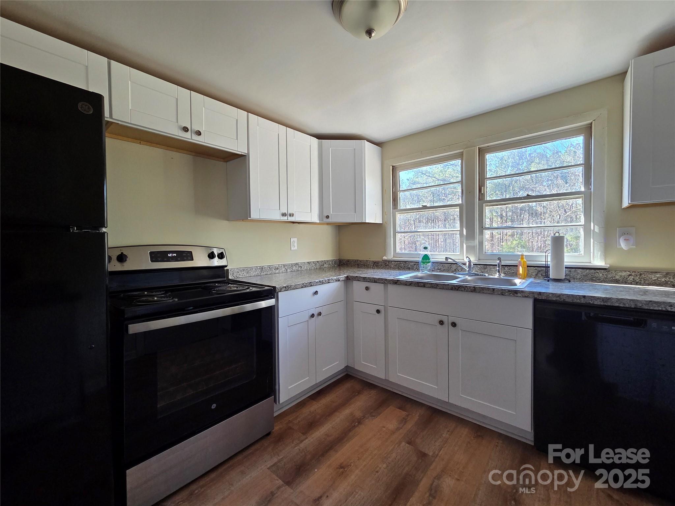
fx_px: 253
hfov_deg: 106.2
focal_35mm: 13
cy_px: 253
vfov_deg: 89.9
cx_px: 338
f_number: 2.2
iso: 160
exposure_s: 1/120
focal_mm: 2.2
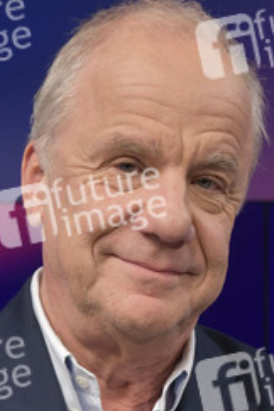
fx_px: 902
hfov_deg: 17.3
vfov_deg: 25.5
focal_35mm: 79
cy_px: 293
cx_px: 129
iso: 2000
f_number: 5.6
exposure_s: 1/200
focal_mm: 48
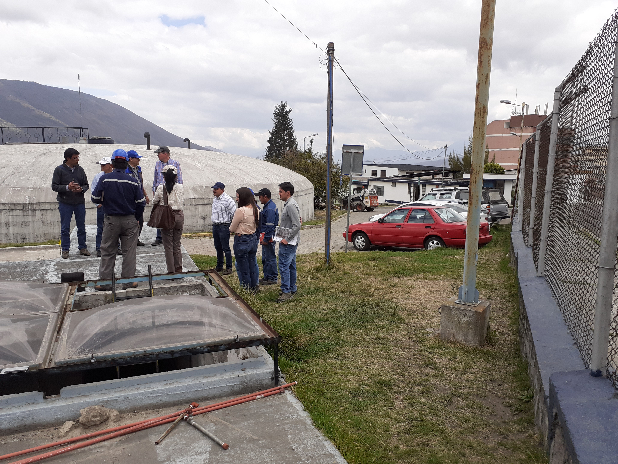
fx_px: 482
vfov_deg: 51.4
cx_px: 309
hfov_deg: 65.3
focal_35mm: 27
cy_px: 232
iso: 40
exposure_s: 1/1712
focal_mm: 3.6
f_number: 1.9
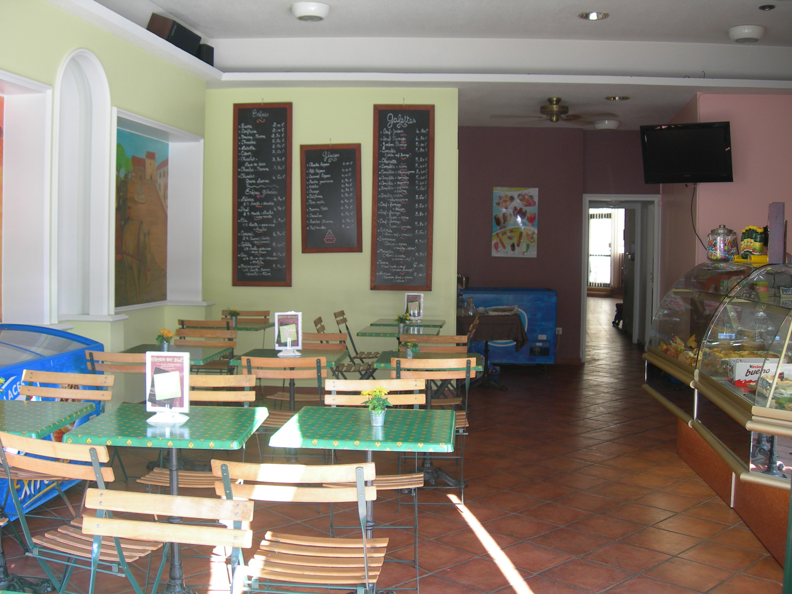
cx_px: 396
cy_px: 297
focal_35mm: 38
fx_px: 869
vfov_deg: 37.7
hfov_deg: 49.0
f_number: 2.8
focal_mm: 7.8
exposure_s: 1/30
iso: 50
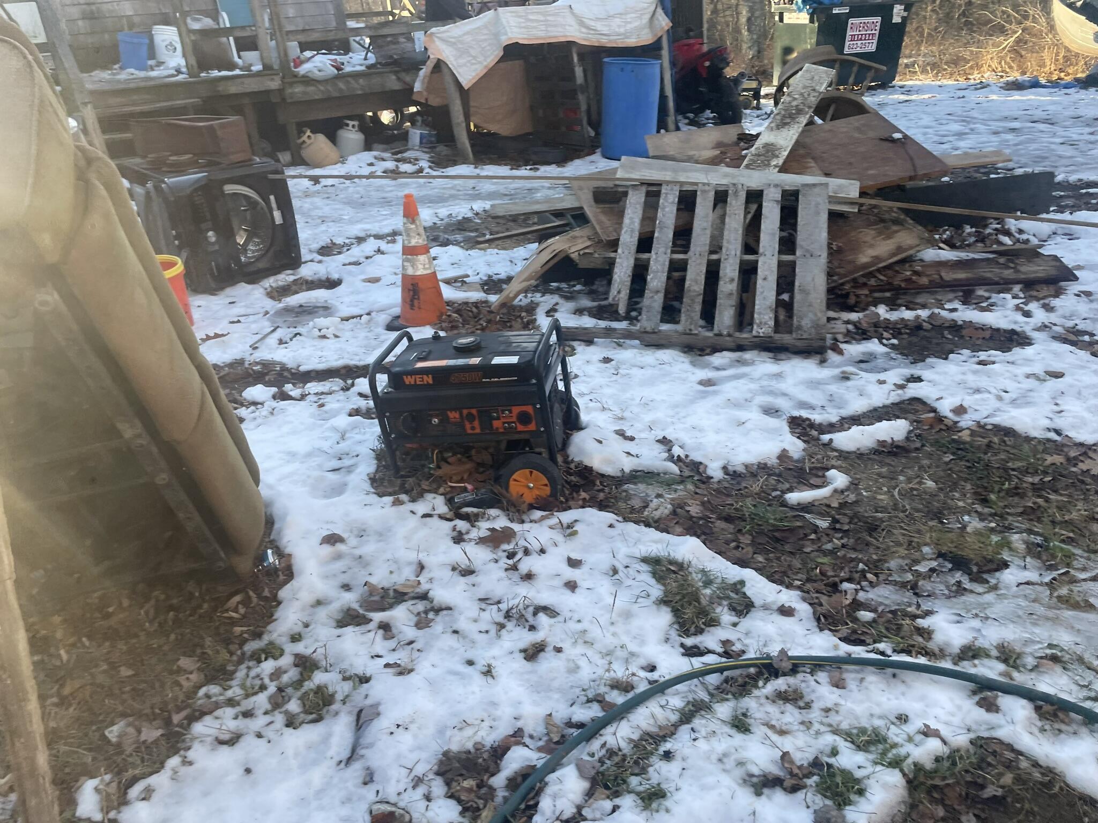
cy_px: 412
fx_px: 825
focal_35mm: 26
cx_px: 549
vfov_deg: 53.1
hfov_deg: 67.3
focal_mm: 4.2
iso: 32
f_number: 1.6
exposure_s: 1/454
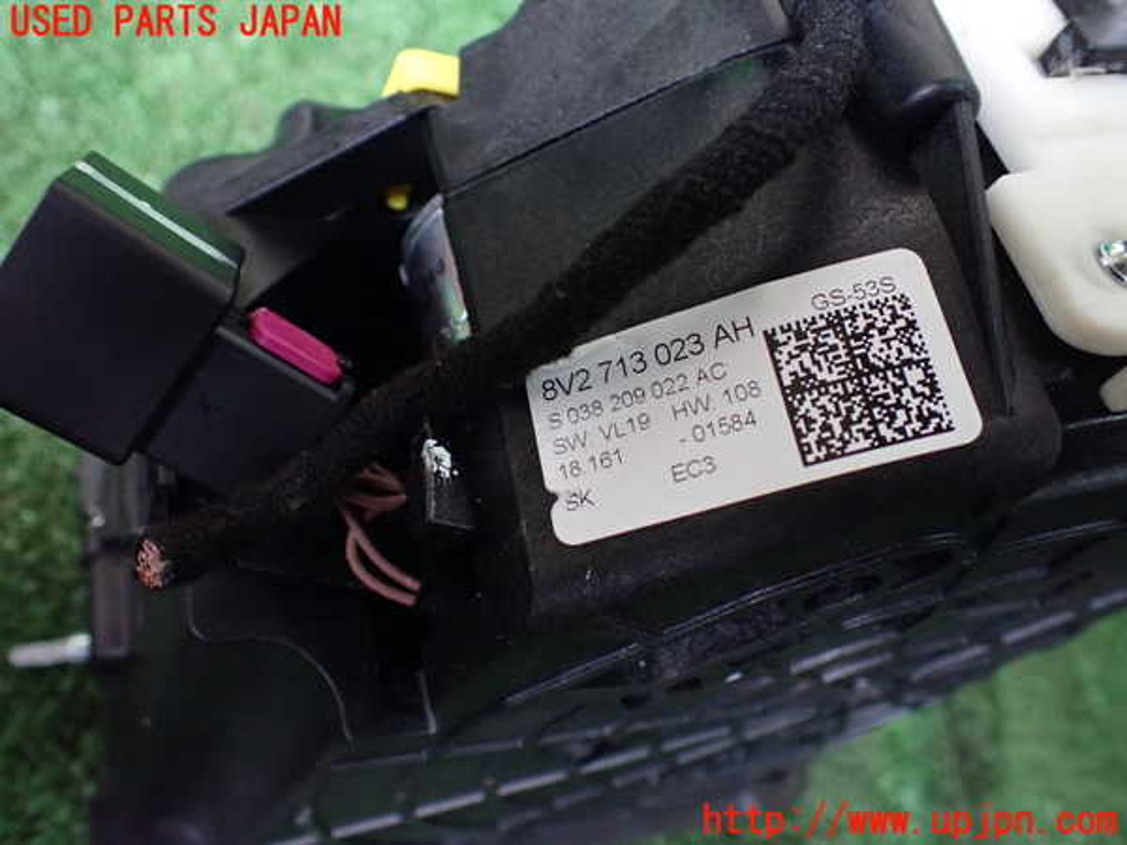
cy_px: 422
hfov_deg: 60.0
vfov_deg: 46.8
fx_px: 977
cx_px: 564
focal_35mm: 30
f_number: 2.3
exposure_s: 1/100
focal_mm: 5.4
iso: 800
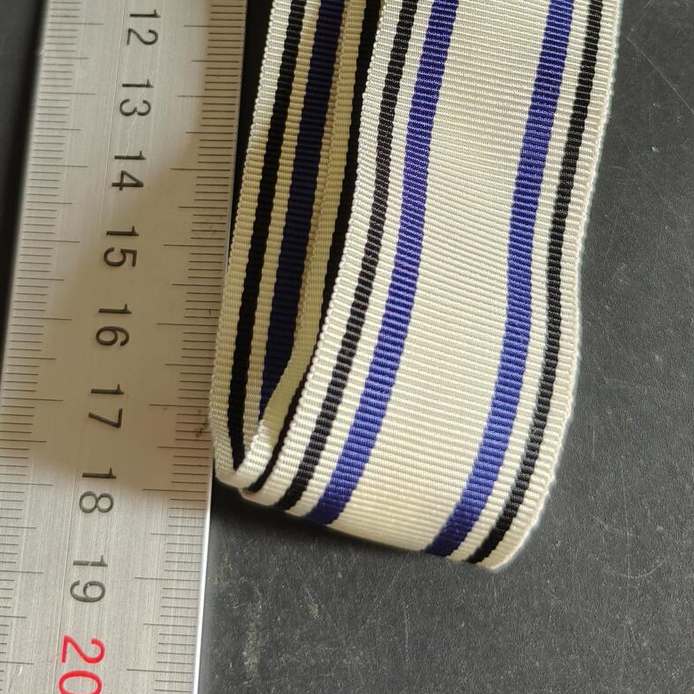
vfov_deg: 33.8
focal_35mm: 47
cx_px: 385
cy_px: 48
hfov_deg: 36.0
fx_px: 1066
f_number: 1.6
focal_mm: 6.06
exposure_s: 1/100
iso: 500
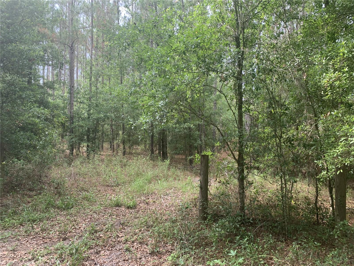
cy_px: 133
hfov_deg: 67.3
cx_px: 177
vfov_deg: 53.1
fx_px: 266
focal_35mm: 26
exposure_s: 1/122
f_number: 1.8
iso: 32
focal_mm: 4.25
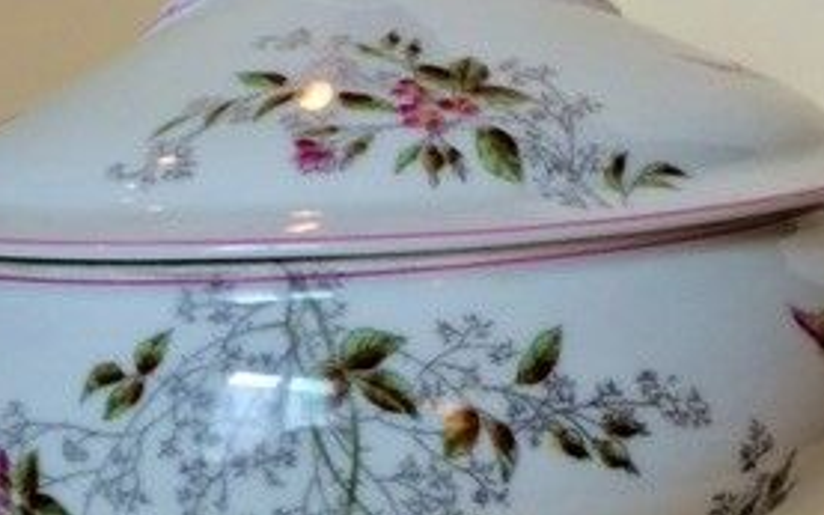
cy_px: 423
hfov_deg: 29.0
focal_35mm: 71
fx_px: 1594
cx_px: 396
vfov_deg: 18.2
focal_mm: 4.15
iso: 100
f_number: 2.2
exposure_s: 1/33
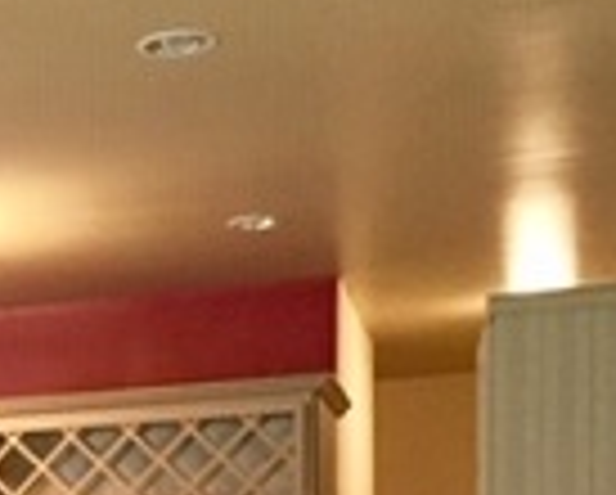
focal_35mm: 112
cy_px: 819
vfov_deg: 12.8
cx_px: -342
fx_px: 2045
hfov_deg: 15.6
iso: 250
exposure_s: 1/30
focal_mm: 4.15
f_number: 2.2
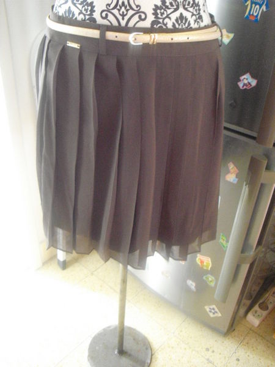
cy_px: 184
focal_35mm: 36
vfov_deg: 51.4
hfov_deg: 39.7
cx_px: 138
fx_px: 381
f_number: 3.1
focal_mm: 6.3
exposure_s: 1/25
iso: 800
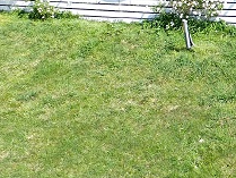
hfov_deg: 24.7
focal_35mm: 67
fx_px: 457
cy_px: -3
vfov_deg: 21.2
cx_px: 317
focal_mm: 3.61
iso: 100
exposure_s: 1/295
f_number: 2.8
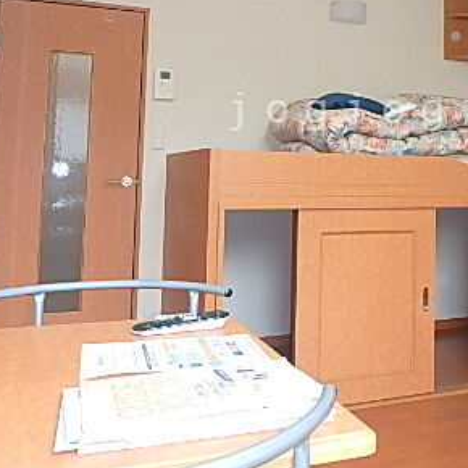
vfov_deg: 39.7
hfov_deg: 40.0
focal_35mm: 41
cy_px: 111
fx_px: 627
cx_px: 341
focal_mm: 3.7
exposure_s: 1/30
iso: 320
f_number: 3.5
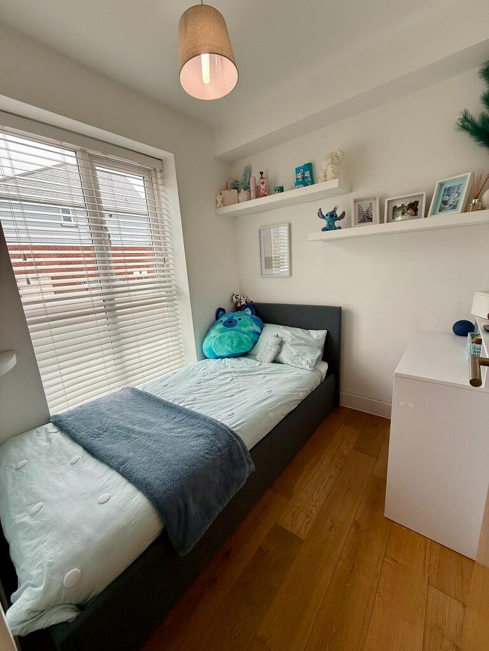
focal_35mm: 14
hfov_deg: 85.7
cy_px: 326
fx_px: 264
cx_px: 244
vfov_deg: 102.1
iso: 50
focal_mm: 2.22
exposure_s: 1/166
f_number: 2.2
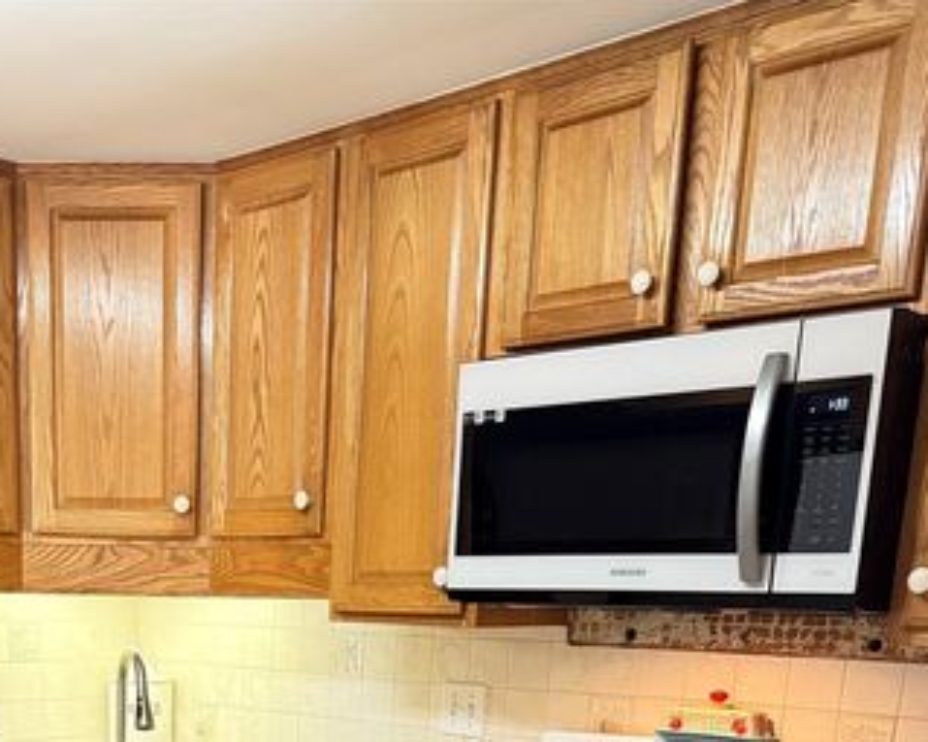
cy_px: 968
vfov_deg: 26.2
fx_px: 1345
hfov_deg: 37.0
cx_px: 218
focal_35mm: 49
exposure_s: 1/60
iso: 640
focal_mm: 6.76
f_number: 1.78
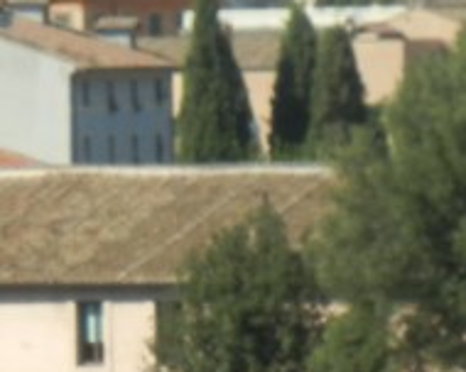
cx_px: 118
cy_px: 147
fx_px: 7406
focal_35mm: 537
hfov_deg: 3.6
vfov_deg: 2.9
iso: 160
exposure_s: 1/765
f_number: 4.5
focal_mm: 18.3
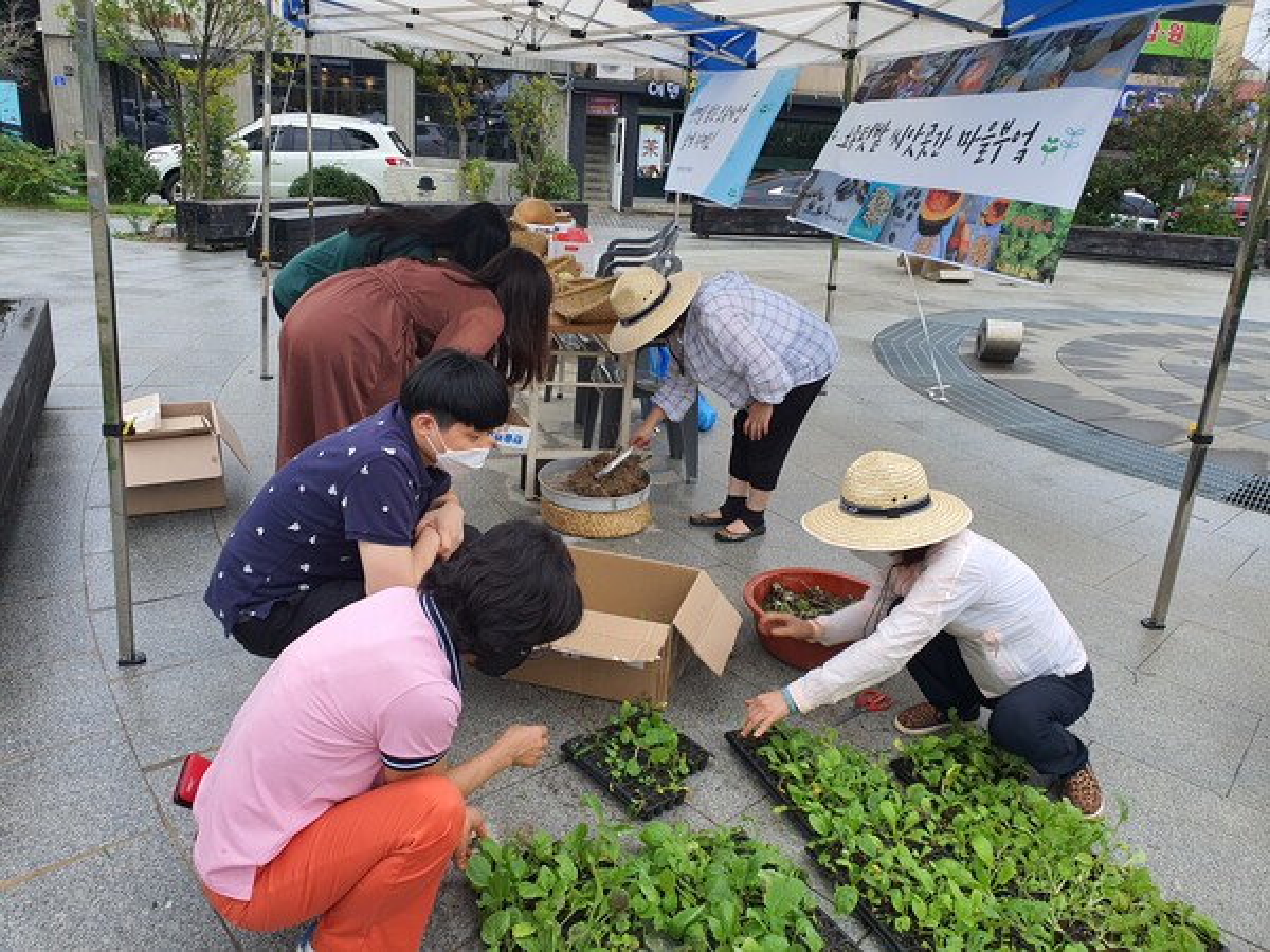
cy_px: 476
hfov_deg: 67.3
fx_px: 954
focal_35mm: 26
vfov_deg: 53.1
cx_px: 635
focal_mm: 4.3
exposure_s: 1/147
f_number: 2.4
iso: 50
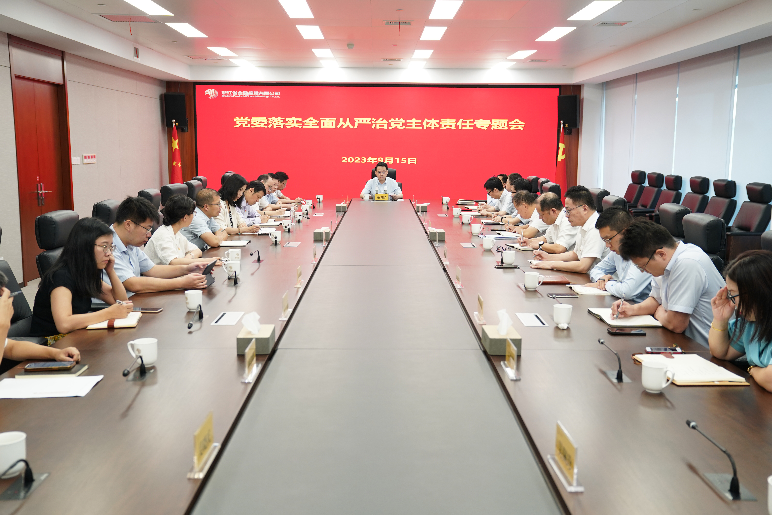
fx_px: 815
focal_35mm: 38
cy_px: 258
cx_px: 386
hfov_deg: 50.7
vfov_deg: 35.1
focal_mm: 38
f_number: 3.5
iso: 800
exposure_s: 1/80
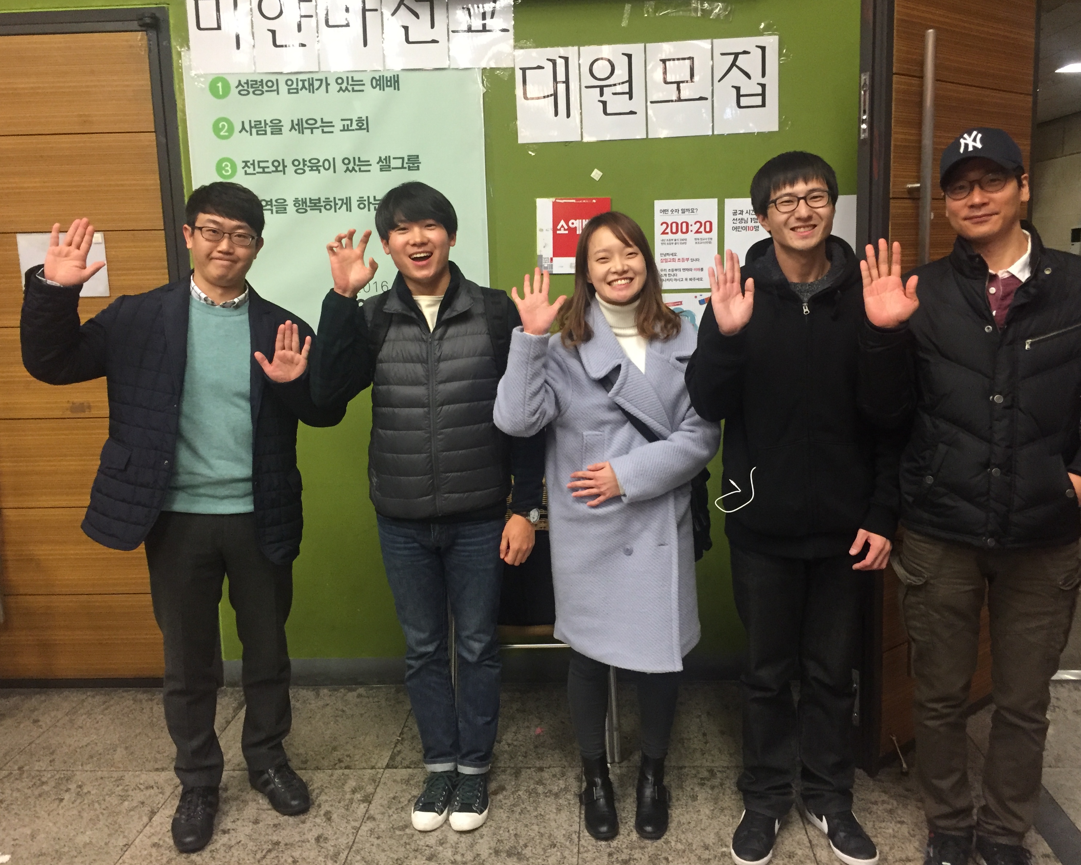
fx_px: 992
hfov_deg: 57.2
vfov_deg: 47.1
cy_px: 426
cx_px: 558
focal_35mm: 31
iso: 200
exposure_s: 1/30
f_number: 2.2
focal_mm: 4.15
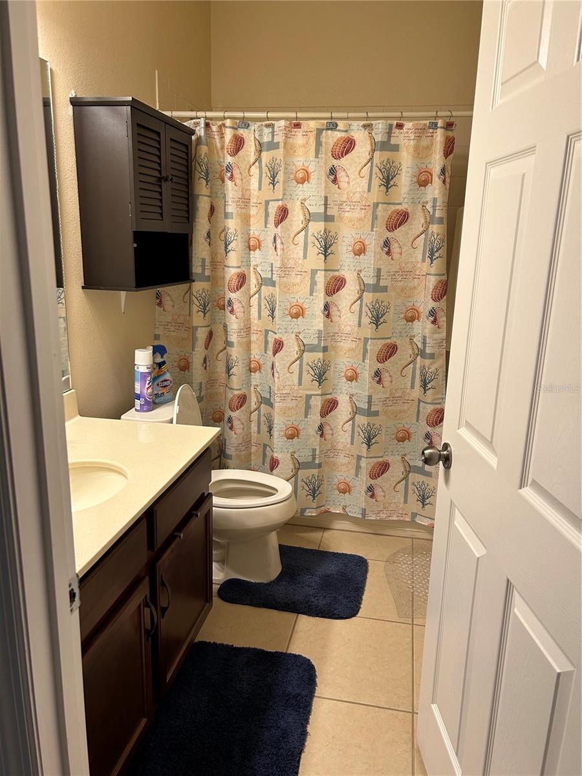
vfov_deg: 67.3
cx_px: 291
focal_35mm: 26
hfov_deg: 53.1
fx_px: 583
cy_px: 388
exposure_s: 1/60
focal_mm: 5.7
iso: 80
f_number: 1.5
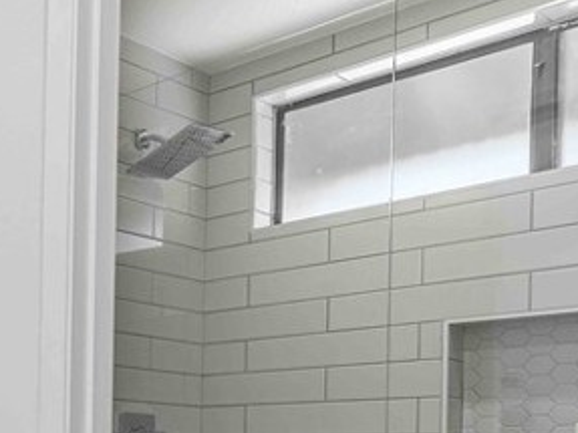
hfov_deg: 24.1
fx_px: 801
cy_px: 443
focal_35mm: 48
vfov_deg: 28.2
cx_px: -401
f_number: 10
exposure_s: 1/15
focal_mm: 14
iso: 200
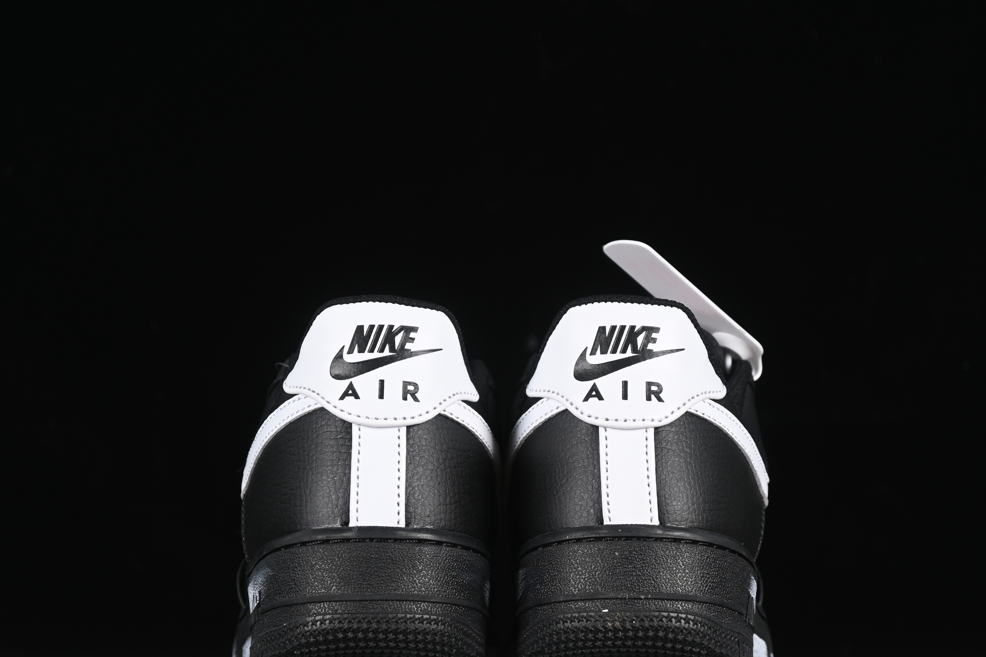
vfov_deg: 14.1
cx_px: 507
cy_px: 397
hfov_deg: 21.0
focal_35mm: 97
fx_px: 2656
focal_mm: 50
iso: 160
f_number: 6.3
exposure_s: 1/60
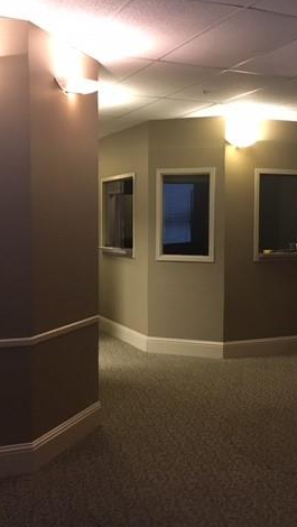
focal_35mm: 43
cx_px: 166
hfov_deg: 27.7
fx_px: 601
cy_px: 265
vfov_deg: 47.3
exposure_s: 1/15
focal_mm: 4.15
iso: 250
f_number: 2.2
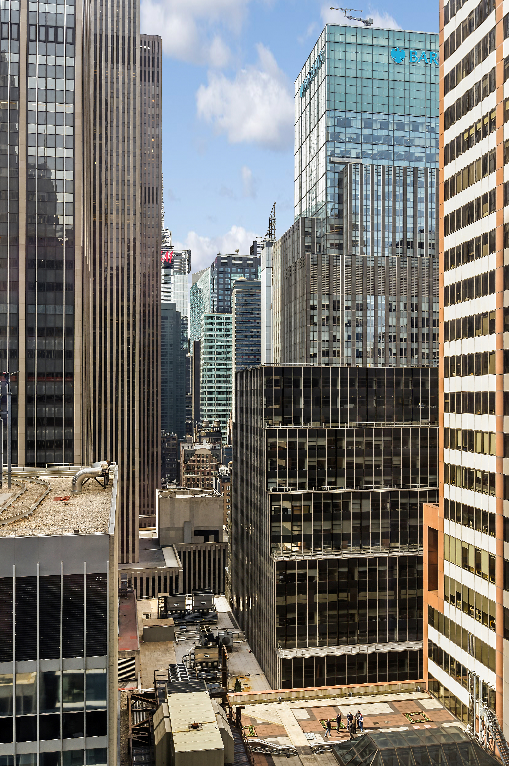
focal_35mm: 35
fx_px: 744
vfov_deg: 54.5
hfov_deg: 37.8
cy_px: 383
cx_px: 254
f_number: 9
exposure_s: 1/50
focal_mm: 35
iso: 200
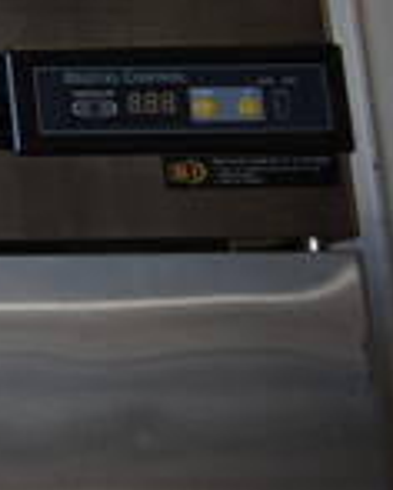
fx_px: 1523
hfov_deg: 11.7
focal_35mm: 105
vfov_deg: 18.1
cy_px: 90
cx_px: -583
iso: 100
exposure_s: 1/80
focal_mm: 18
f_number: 4.5
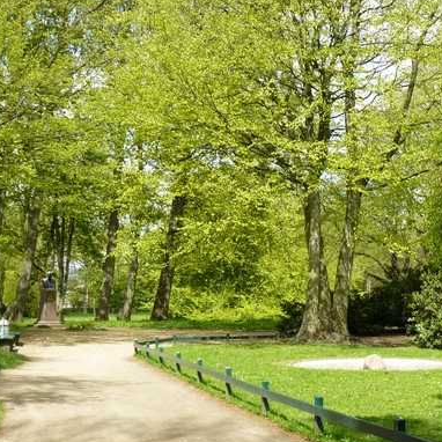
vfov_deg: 34.0
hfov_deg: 33.5
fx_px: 722
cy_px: 235
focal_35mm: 50
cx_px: 323
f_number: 5
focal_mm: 6
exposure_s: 1/200
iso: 100
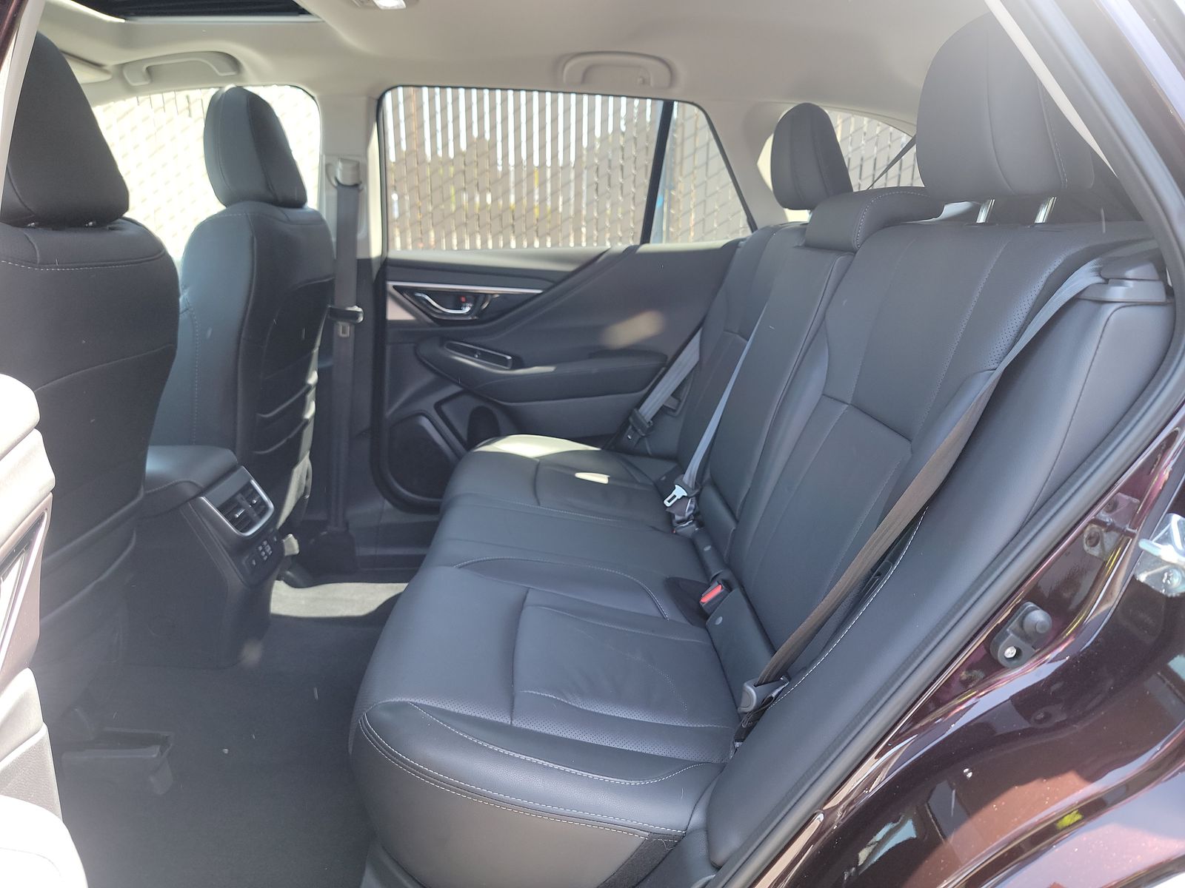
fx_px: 822
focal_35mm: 24
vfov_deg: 56.8
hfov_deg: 71.6
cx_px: 592
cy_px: 444
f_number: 1.8
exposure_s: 1/59
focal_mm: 6.7
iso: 150
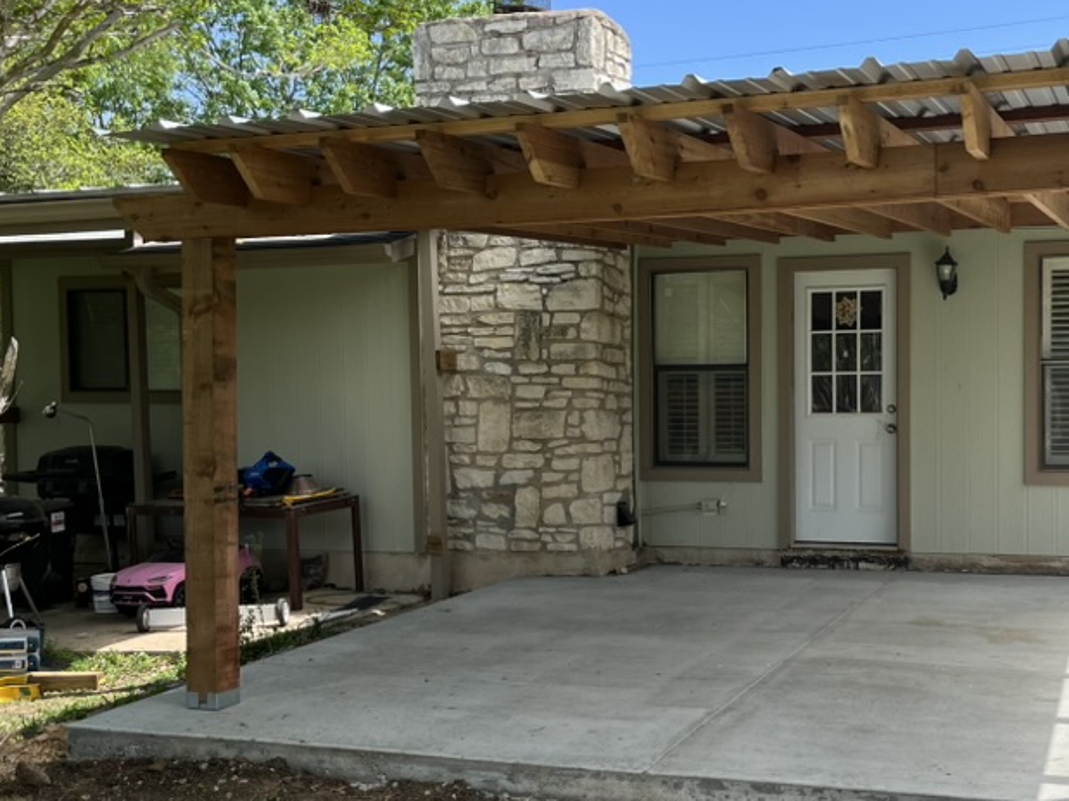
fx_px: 1328
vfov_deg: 33.5
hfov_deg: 42.7
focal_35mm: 43
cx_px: 779
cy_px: 452
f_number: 1.6
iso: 50
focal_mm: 5.1
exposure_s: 1/1695
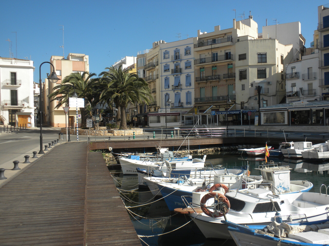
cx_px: 164
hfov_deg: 50.1
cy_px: 123
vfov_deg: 38.7
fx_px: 352
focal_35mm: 37
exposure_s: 1/112
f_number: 10
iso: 64
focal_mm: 6.6
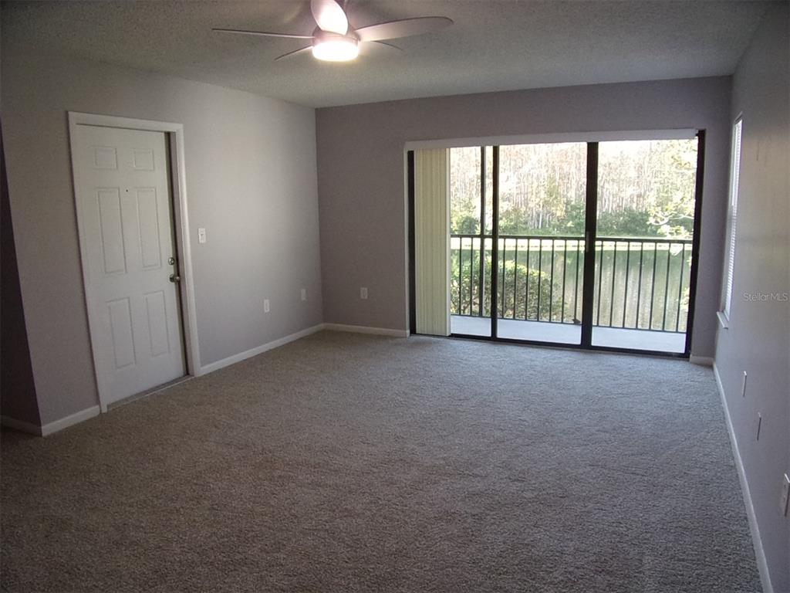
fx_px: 548
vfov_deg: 56.8
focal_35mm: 24
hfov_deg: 71.6
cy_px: 296
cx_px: 395
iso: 320
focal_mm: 4.3
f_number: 3.3
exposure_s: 1/90
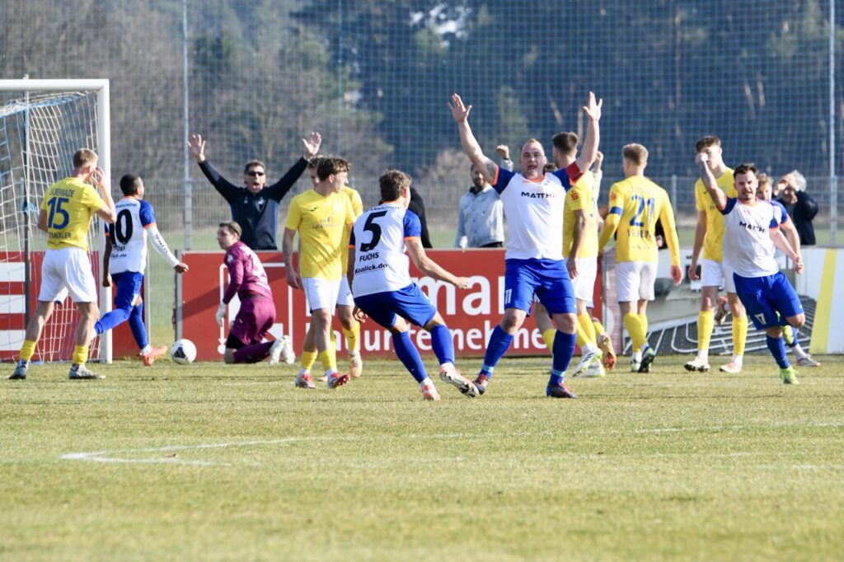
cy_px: 281
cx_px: 422
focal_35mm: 400
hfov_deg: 5.2
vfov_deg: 3.4
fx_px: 9374
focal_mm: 400
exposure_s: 1/1600
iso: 2500
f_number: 10
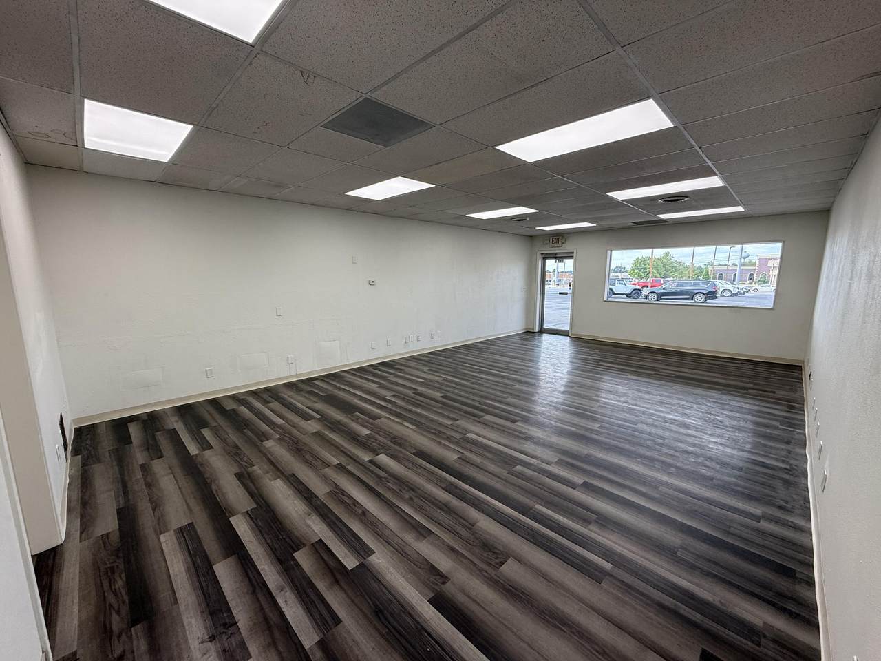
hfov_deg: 102.1
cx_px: 440
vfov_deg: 85.7
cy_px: 330
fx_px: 356
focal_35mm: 14
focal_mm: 2.22
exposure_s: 1/120
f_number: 2.2
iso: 80
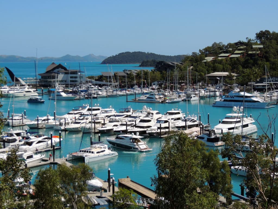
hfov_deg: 26.0
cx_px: 139
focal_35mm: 75
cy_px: 104
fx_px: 602
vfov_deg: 19.6
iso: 100
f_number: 3.9
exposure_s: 1/1250
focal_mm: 13.3
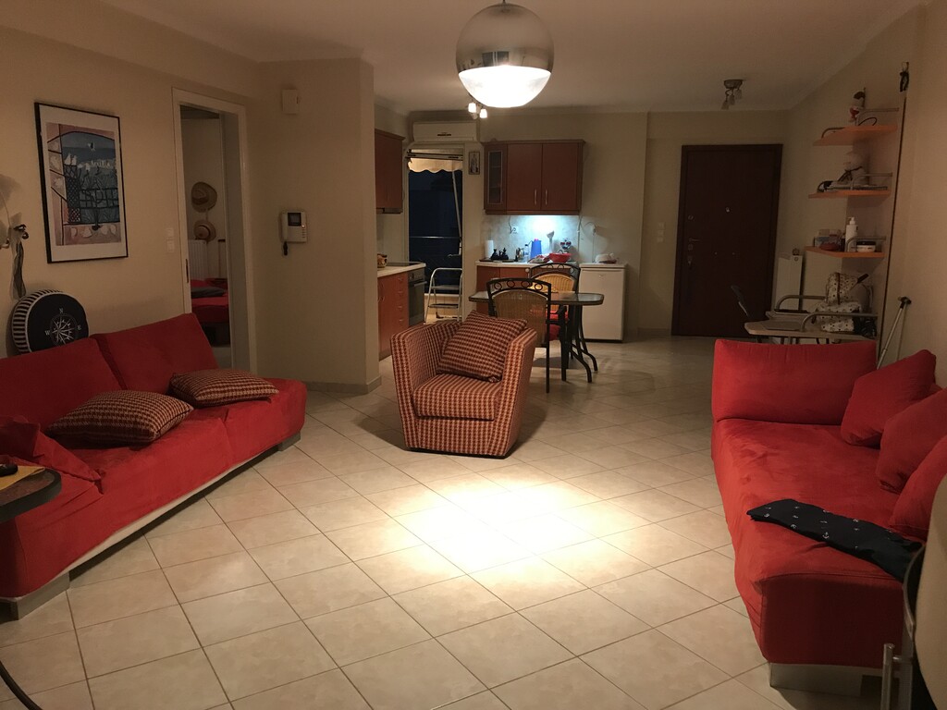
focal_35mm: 28
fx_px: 766
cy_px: 355
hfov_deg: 63.4
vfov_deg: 49.7
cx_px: 474
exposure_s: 1/14
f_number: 1.8
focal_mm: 3.99
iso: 100
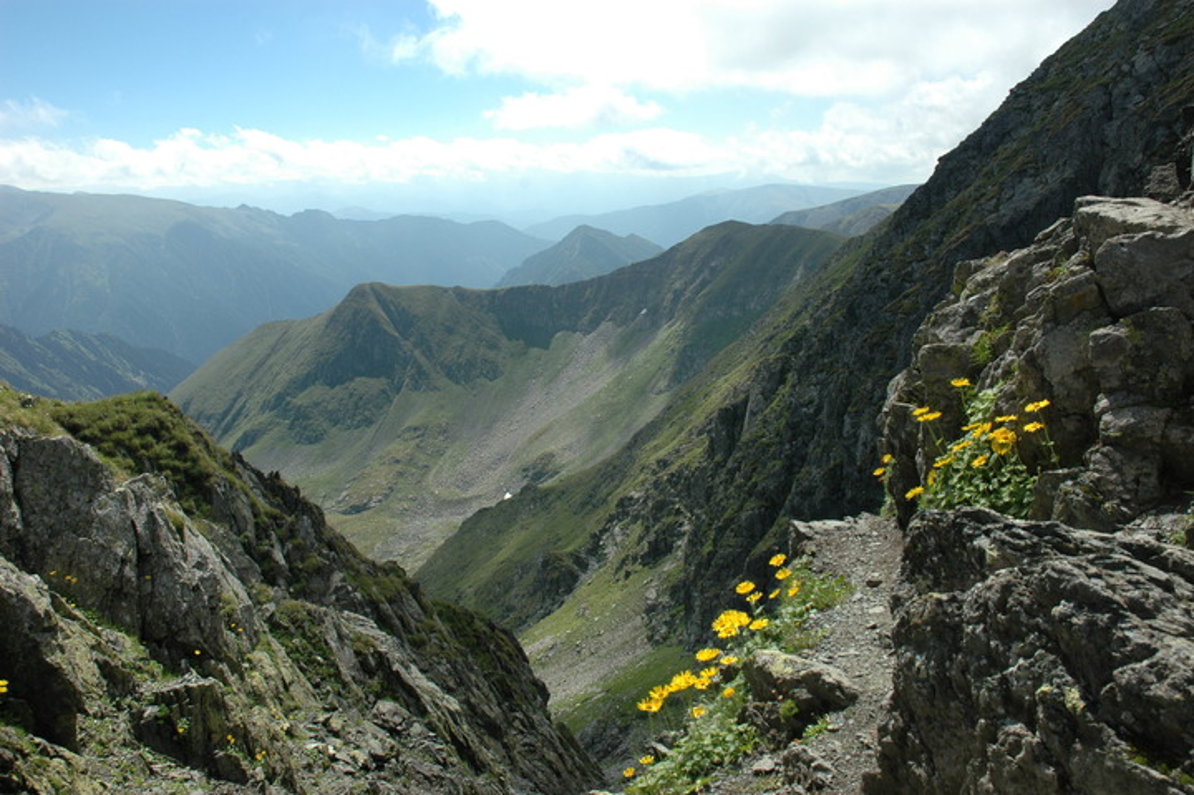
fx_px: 895
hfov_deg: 67.4
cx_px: 597
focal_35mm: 27
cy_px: 398
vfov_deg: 47.9
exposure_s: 1/320
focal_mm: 18
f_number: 9
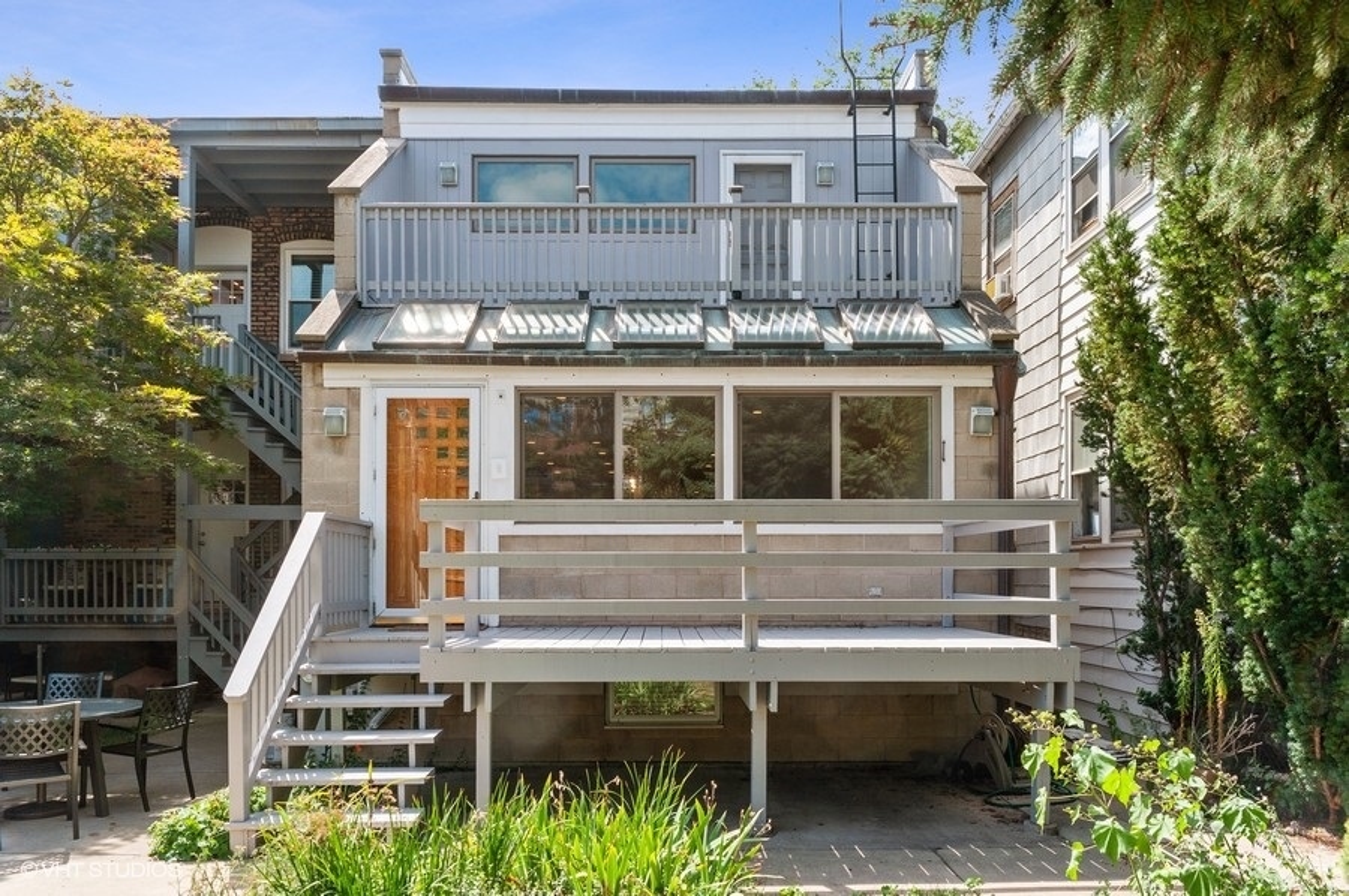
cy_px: 448
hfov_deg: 73.8
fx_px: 898
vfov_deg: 53.0
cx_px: 674
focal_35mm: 24
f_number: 8
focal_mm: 24
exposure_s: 1/320
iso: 200
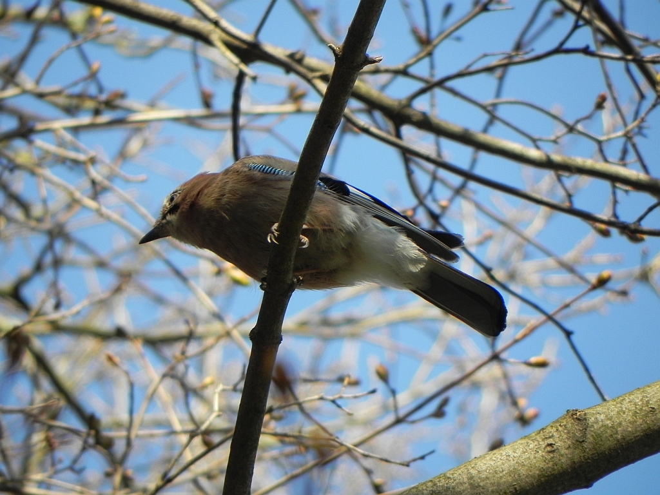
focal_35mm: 678
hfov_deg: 2.9
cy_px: 248
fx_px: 12927
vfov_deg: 2.2
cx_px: 330
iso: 160
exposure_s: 1/230
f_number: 5
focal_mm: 120
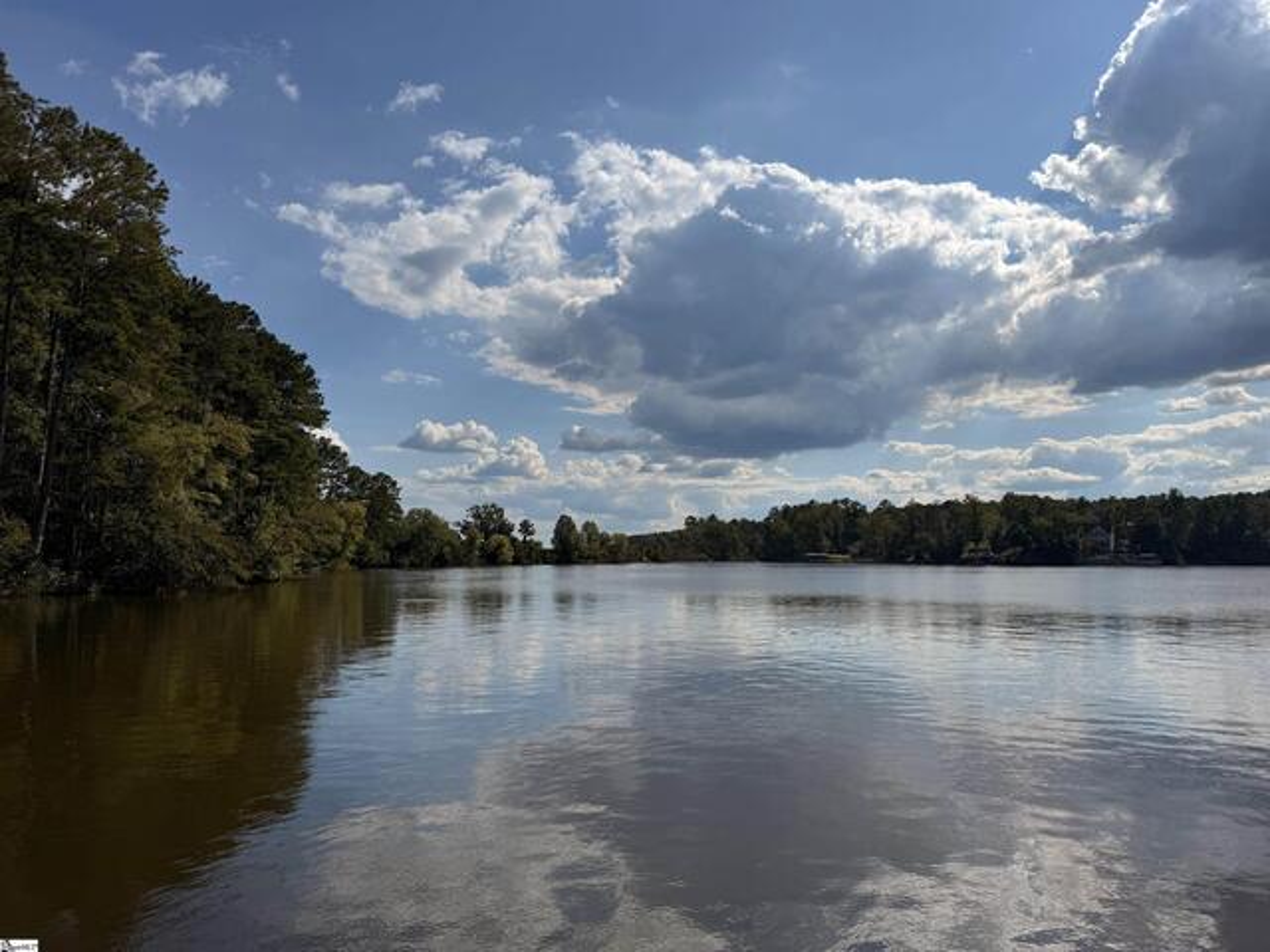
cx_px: 635
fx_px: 881
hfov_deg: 71.6
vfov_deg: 56.8
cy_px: 476
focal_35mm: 24
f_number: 1.78
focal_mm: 6.76
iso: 80
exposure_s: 1/11905
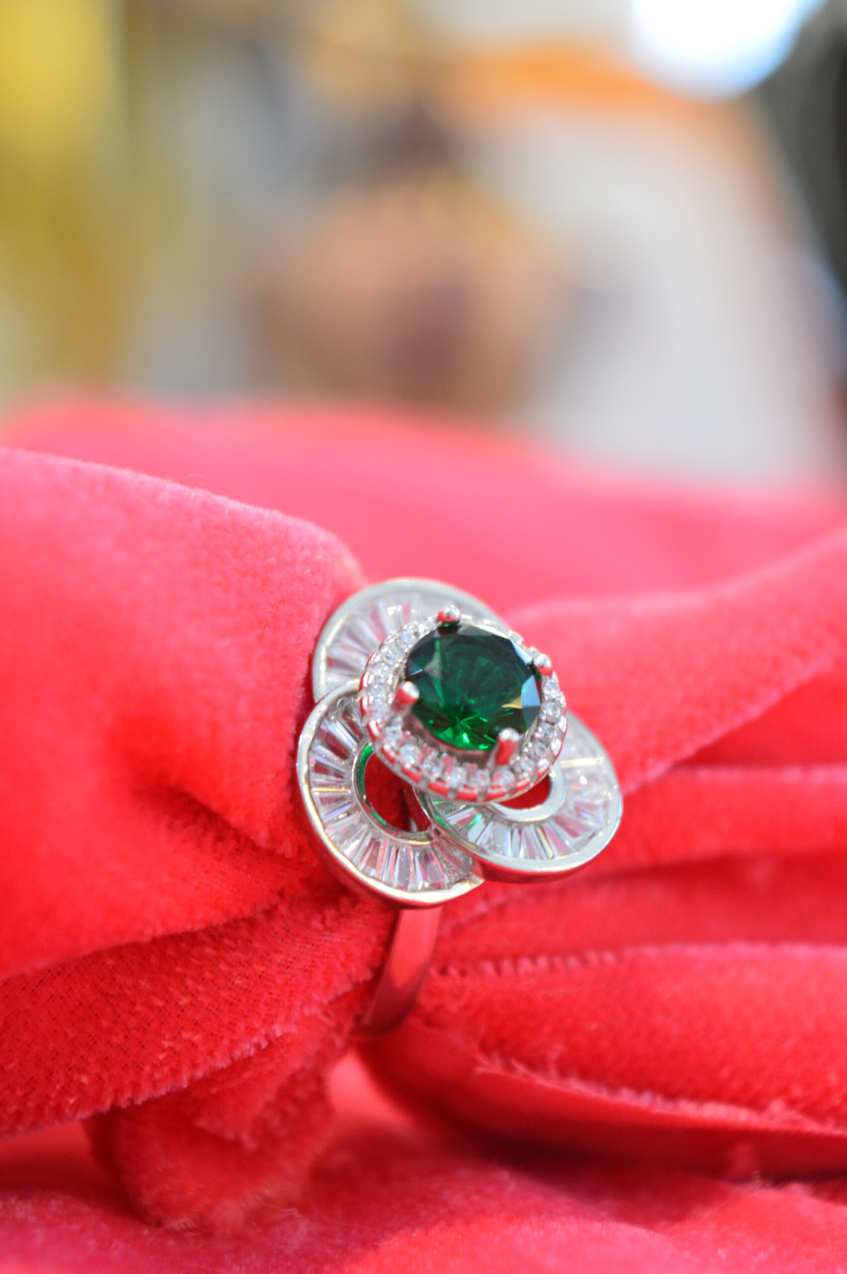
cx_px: 424
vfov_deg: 24.6
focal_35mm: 82
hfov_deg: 16.5
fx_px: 2917
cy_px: 637
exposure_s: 1/30
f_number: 5.6
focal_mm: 55
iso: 800
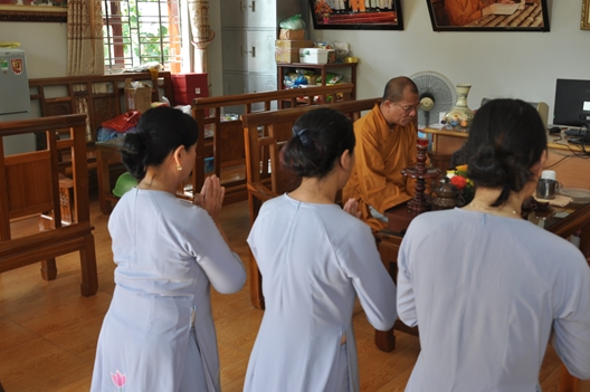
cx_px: 335
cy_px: 198
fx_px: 655
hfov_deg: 48.4
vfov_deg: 33.3
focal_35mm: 40
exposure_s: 1/50
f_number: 7.1
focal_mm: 22
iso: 250
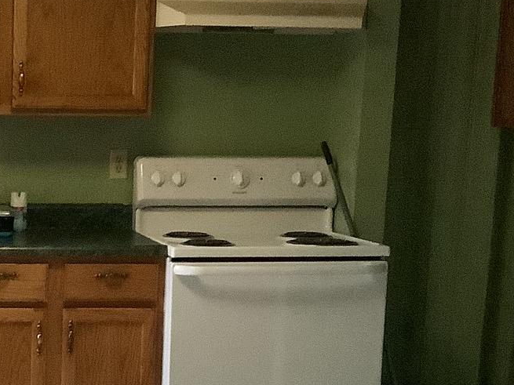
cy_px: 391
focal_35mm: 97
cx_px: -7
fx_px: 1440
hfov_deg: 19.6
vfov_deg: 15.0
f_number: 2.4
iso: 640
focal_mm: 3.3
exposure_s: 1/20
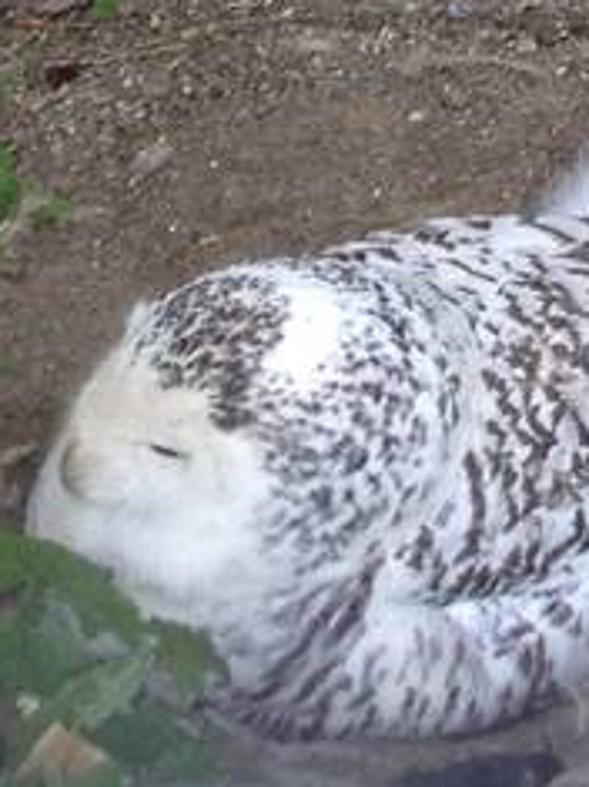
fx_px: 5404
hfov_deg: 5.8
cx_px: 1837
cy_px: -1082
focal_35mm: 238
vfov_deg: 7.8
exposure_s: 1/120
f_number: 2.4
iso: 80
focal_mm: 4.28
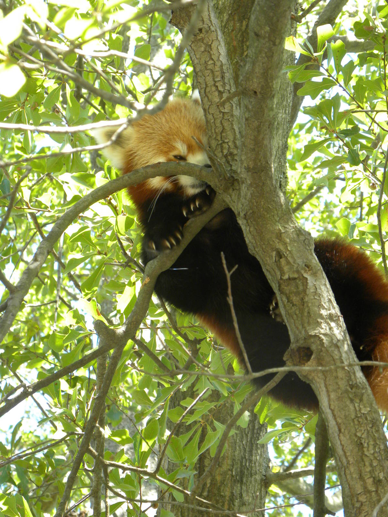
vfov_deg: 12.2
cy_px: 258
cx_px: 194
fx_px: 2421
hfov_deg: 9.2
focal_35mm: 162
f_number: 4.5
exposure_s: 1/59.8
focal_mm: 28.8
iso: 135
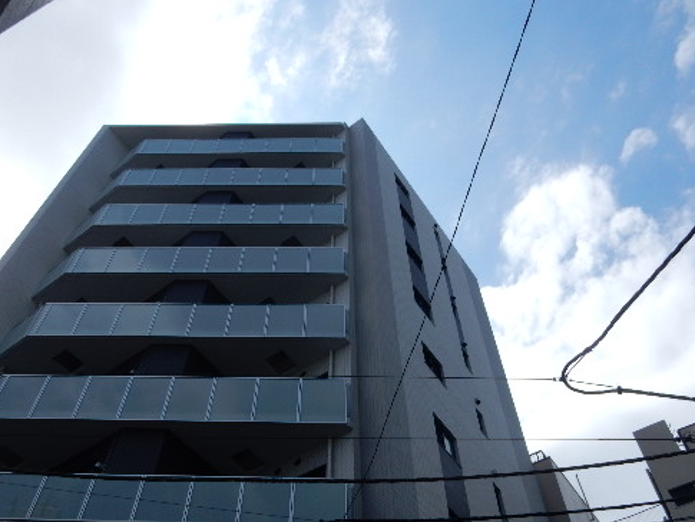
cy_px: 317
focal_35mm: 33
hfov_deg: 55.1
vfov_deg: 42.7
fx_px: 663
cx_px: 299
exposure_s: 1/1600
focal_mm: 4.5
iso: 125
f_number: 3.7
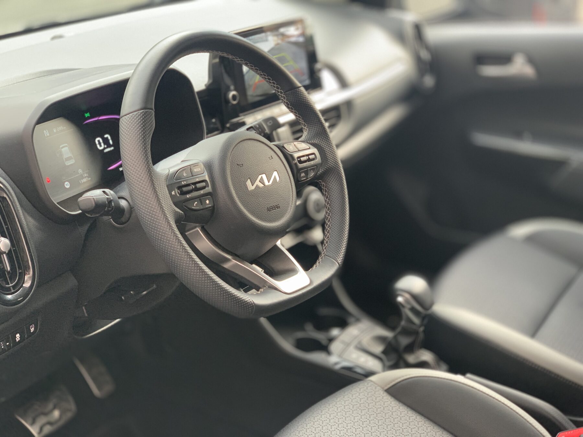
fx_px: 876
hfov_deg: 36.8
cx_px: 292
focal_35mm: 52
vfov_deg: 28.0
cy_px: 218
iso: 125
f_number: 2.4
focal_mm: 6
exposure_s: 1/61
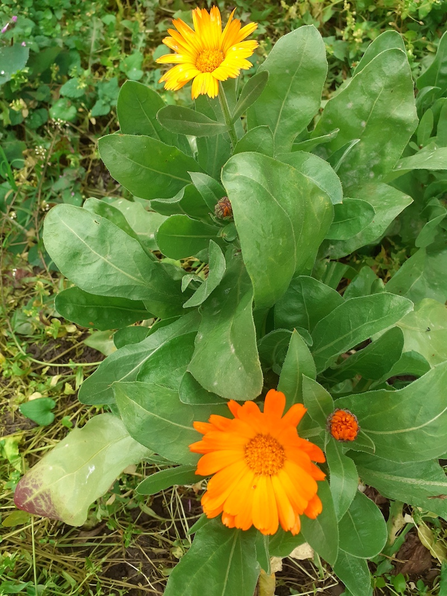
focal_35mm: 27
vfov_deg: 65.3
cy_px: 298
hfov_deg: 51.3
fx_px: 465
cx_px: 224
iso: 80
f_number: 1.9
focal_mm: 3.6
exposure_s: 1/100
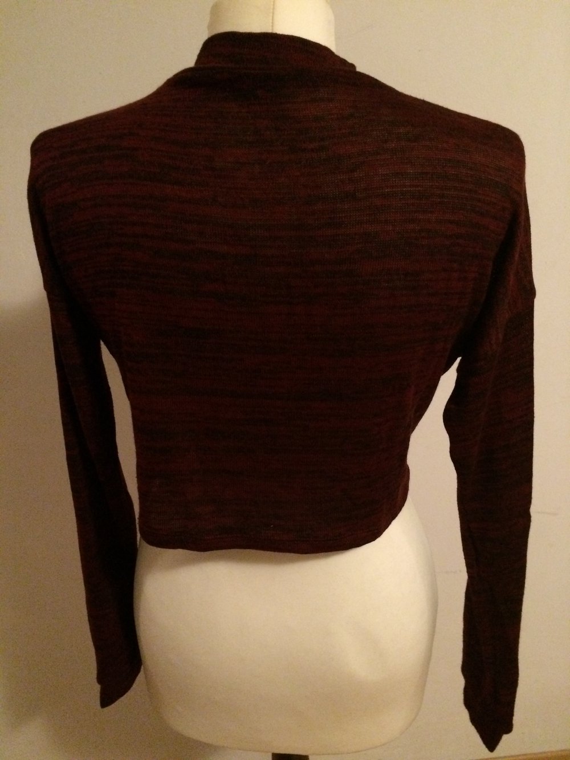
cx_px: 285
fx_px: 637
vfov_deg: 61.7
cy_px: 380
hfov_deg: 48.2
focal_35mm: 29
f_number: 2.2
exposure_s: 1/17
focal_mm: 4.15
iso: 500
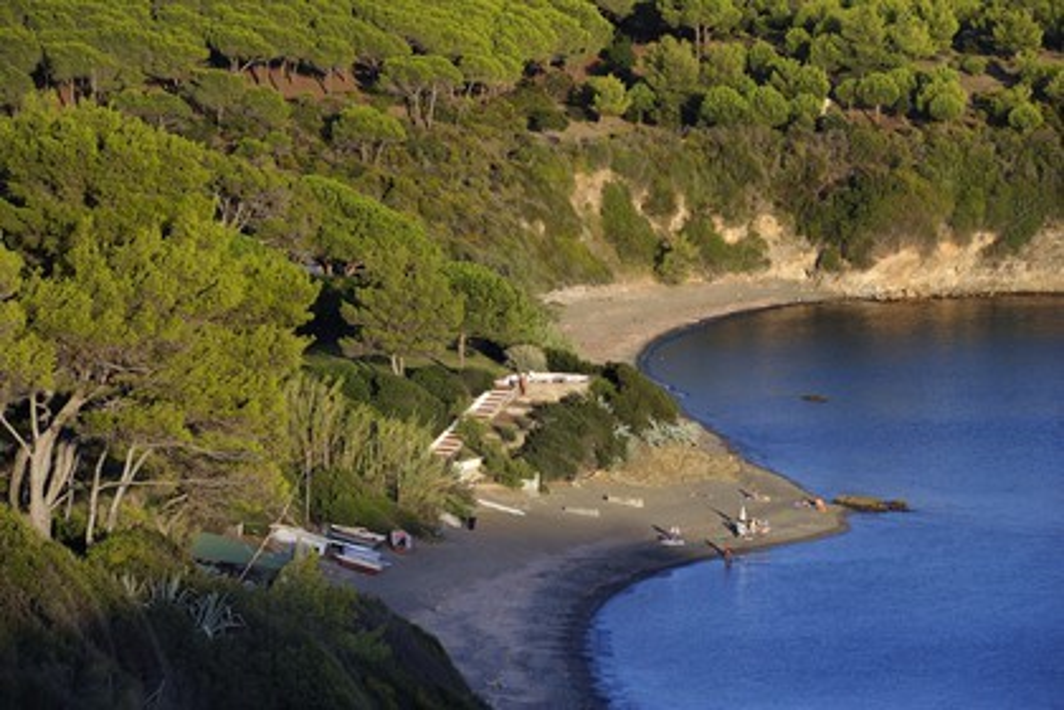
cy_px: 355
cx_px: 532
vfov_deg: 6.9
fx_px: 5911
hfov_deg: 10.3
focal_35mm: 200
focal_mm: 200
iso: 200
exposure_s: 1/200
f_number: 10
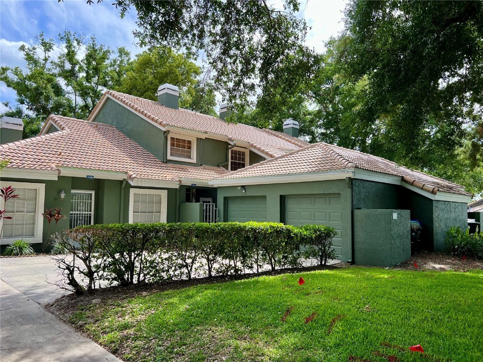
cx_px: 242
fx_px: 363
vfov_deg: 53.1
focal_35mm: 26
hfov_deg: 67.3
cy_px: 181
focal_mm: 5.7
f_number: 1.5
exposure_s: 1/1597
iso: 50
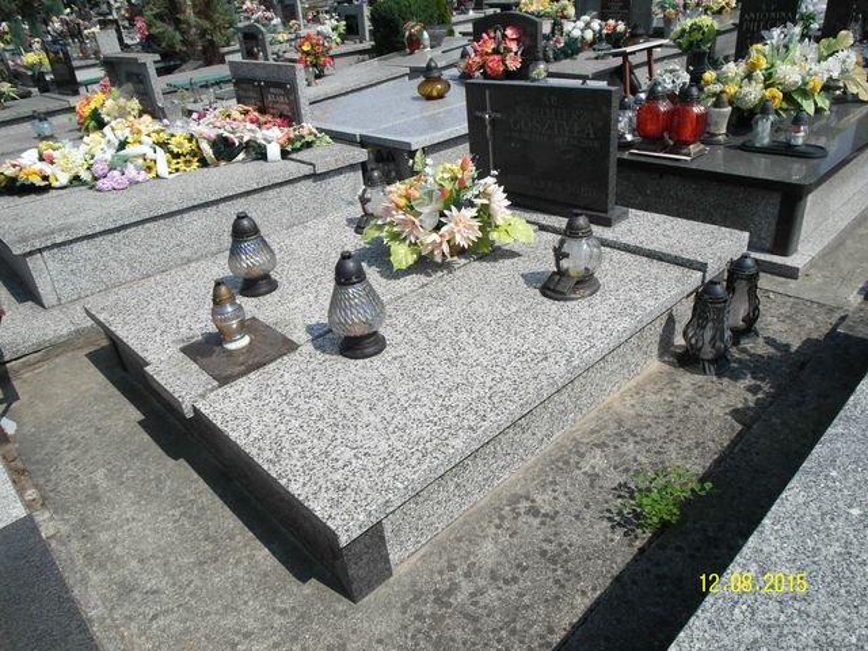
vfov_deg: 56.8
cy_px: 326
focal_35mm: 24
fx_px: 602
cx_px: 434
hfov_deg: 71.6
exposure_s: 1/750
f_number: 4.4
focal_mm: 5.2
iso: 80
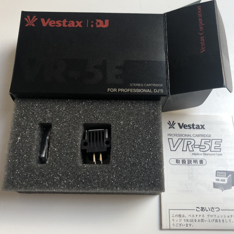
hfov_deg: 48.4
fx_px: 260
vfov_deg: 48.4
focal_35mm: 34
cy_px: 115
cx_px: 127
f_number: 1.8
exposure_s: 1/15
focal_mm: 3.99
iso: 50
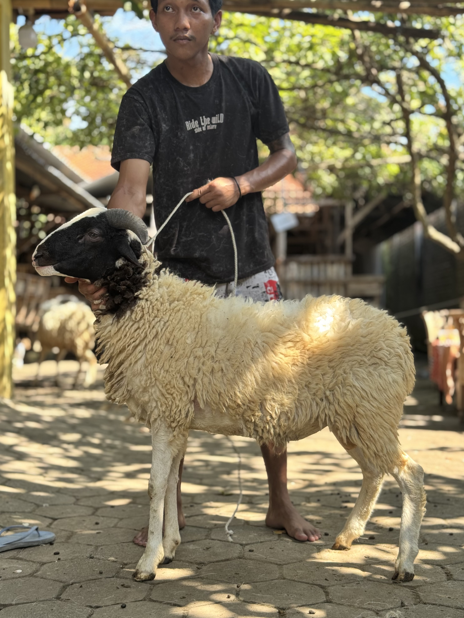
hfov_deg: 29.7
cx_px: 231
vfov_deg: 38.9
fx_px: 876
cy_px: 313
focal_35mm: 49
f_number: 1.78
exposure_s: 1/232
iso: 64
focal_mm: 6.76
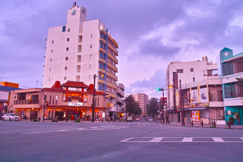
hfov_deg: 65.5
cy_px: 81
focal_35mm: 28
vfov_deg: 46.4
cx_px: 122
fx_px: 189
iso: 100
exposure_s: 1/8
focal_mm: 19
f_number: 8
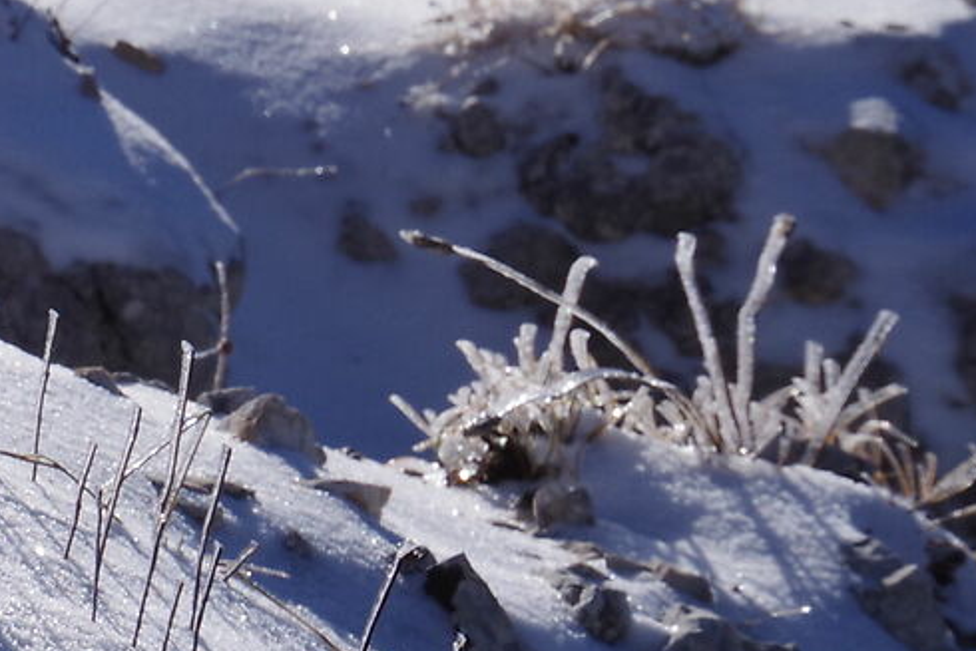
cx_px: -1072
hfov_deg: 12.1
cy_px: 390
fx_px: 3986
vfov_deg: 9.3
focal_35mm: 147
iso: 200
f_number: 16
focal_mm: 30
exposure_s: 1/200
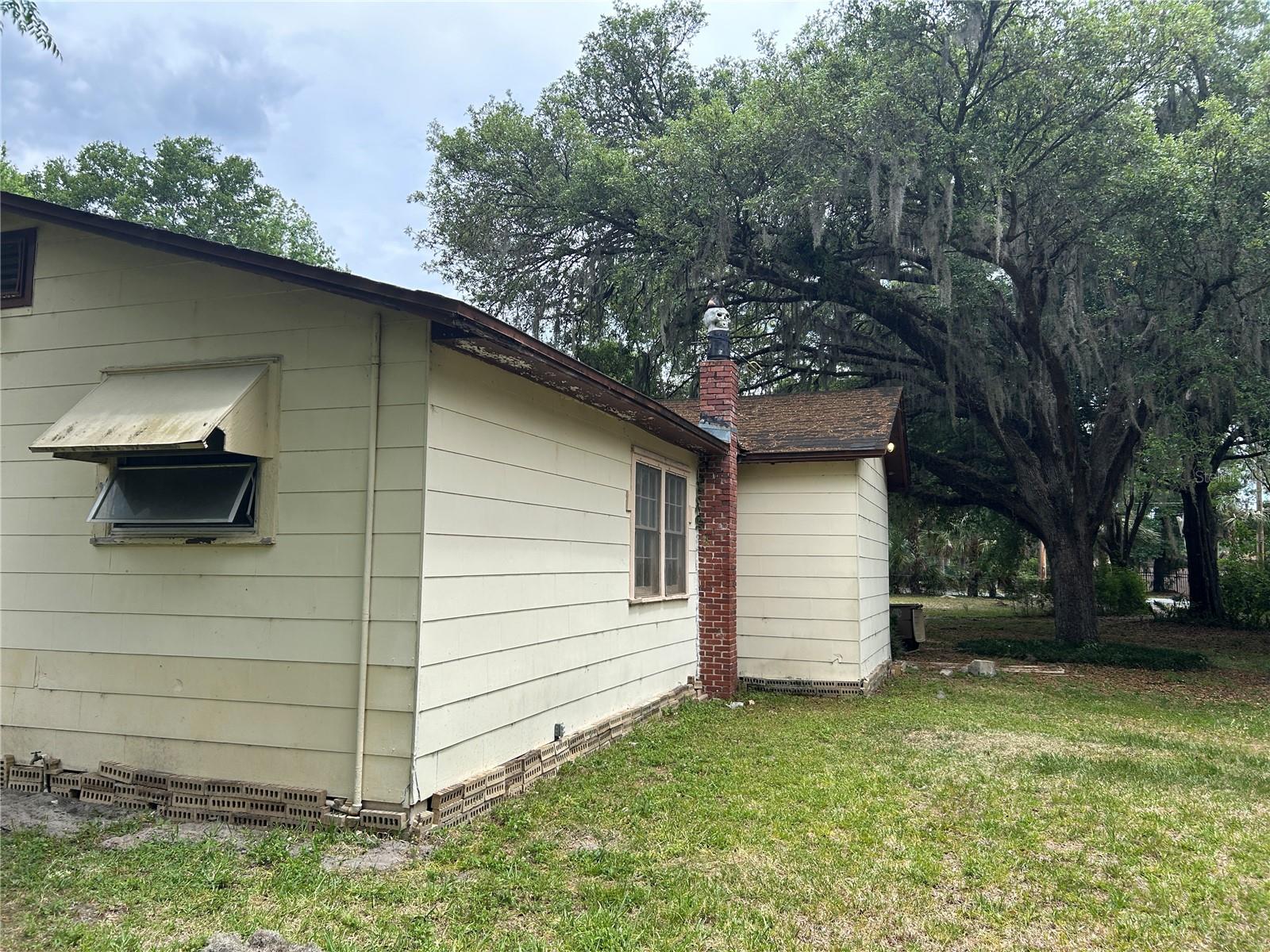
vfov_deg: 53.1
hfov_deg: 67.3
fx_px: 954
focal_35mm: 26
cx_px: 635
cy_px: 476
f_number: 1.5
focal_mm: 5.7
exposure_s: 1/1468
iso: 50
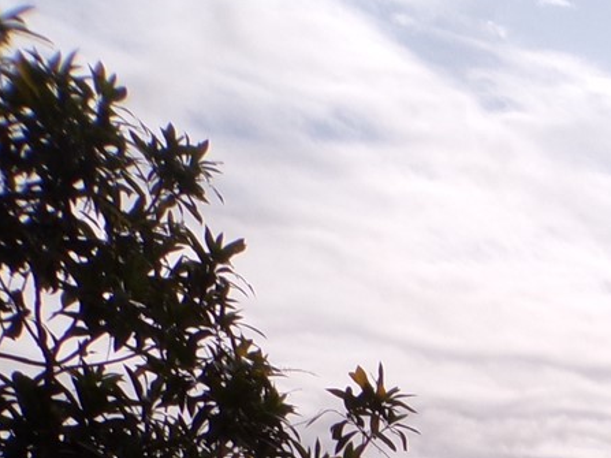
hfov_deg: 19.2
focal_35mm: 86
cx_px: 980
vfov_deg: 15.2
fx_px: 1518
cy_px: 785
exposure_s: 1/1200
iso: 80
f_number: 5.8
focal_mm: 4.3
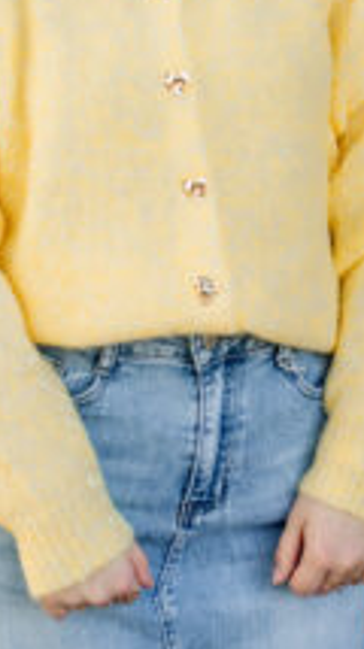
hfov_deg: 10.2
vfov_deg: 17.7
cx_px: 140
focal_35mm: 119
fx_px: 2047
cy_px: 59
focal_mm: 50
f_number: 2.5
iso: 160
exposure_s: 1/800
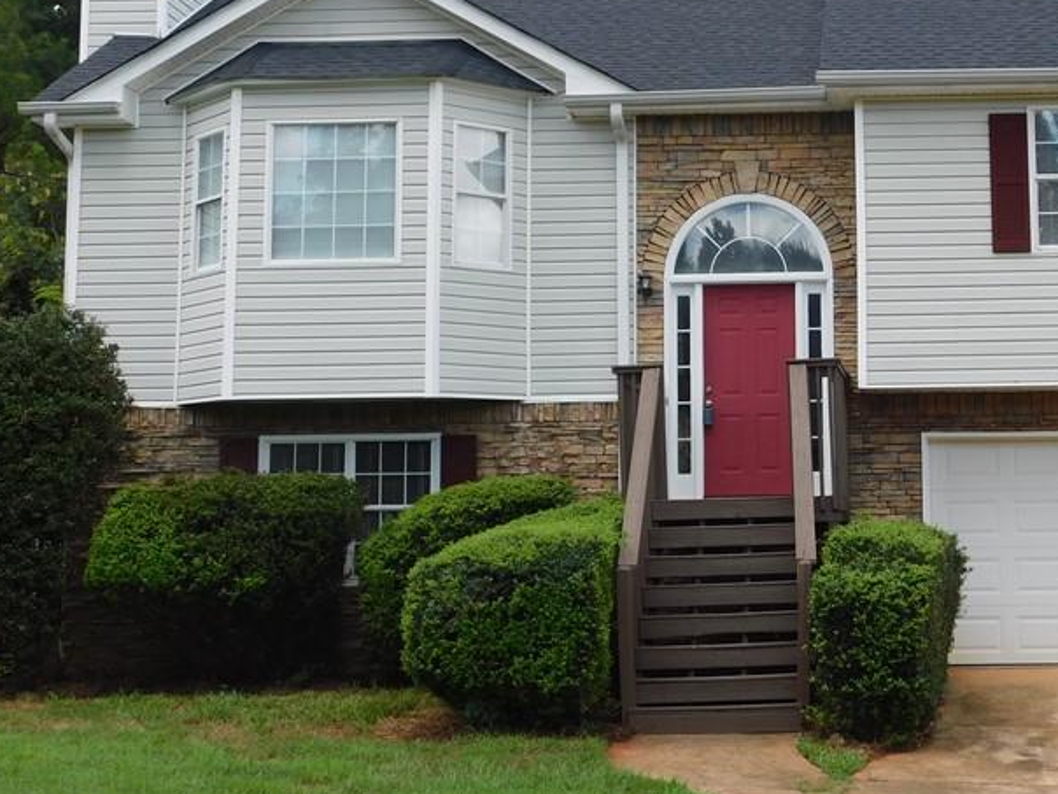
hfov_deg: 31.0
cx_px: 818
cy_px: 284
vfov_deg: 23.9
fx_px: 1864
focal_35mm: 61
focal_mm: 6.3
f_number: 3.5
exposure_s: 1/640
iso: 125
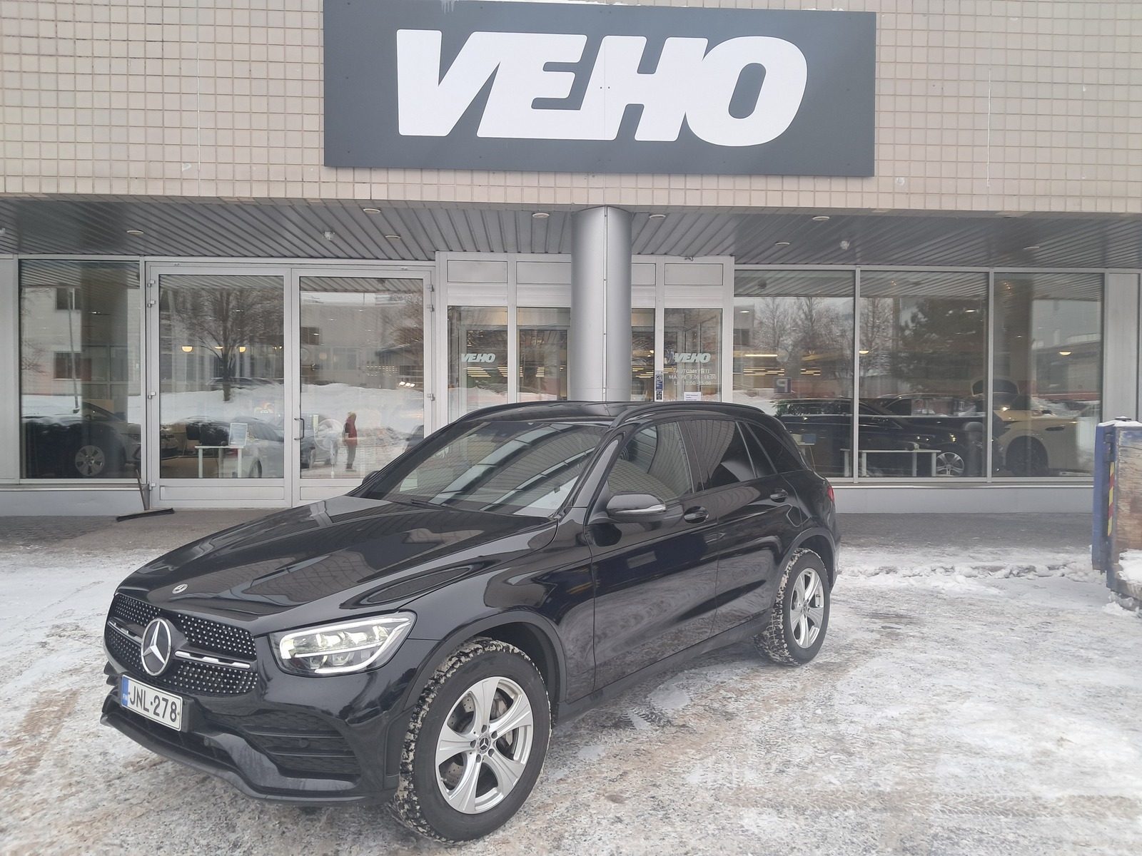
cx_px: 571
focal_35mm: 27
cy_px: 428
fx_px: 891
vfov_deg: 51.4
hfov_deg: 65.3
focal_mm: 4
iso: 50
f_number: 1.8
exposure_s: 1/50
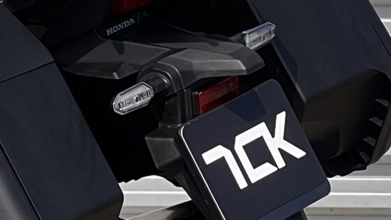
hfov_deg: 5.6
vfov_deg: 3.2
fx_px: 3949
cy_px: 94
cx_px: -220
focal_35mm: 381
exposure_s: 1/280
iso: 32
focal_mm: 9
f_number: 2.8
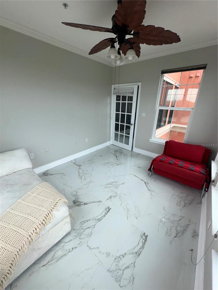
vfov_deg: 102.1
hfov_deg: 85.7
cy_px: 145
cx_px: 109
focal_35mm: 14
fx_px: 118
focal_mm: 2.22
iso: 32
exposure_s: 1/333
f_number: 2.2
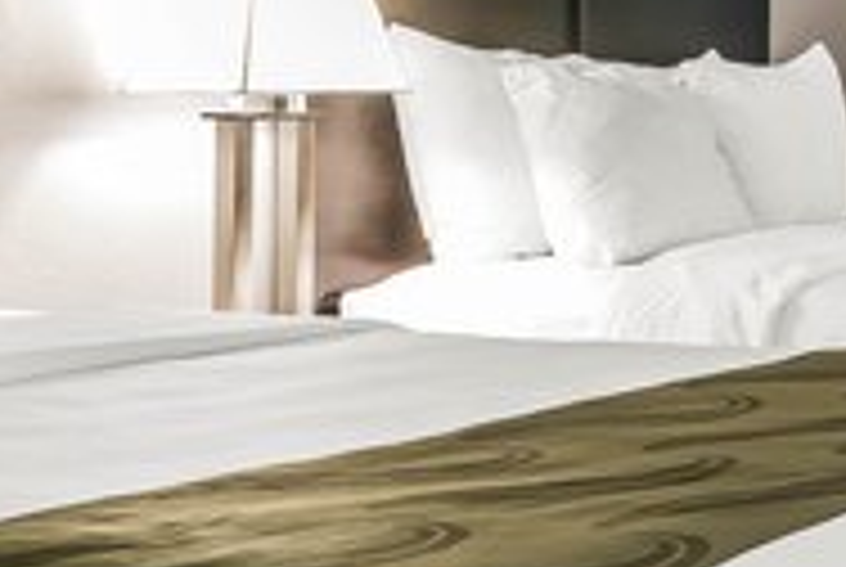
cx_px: 1292
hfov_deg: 17.8
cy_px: 108
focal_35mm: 102
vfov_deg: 13.4
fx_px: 2401
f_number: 13
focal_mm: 24
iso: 400
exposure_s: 1/1.25
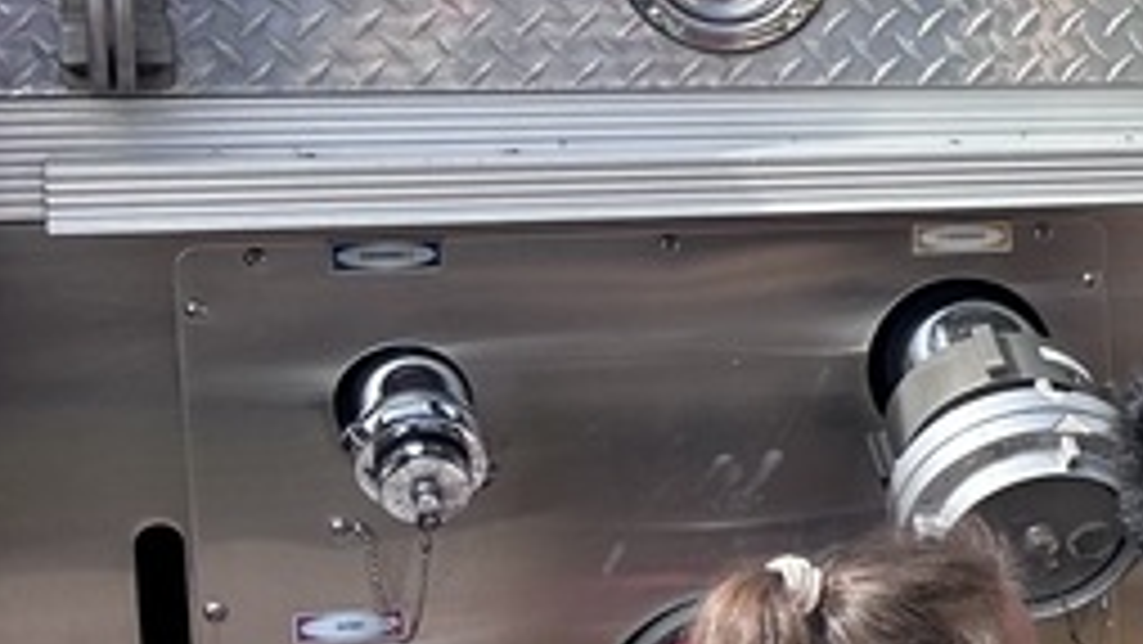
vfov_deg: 10.6
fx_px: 3456
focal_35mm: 114
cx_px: 2259
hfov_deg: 15.3
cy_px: 338
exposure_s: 1/2571
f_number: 1.5
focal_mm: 5.7
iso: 50
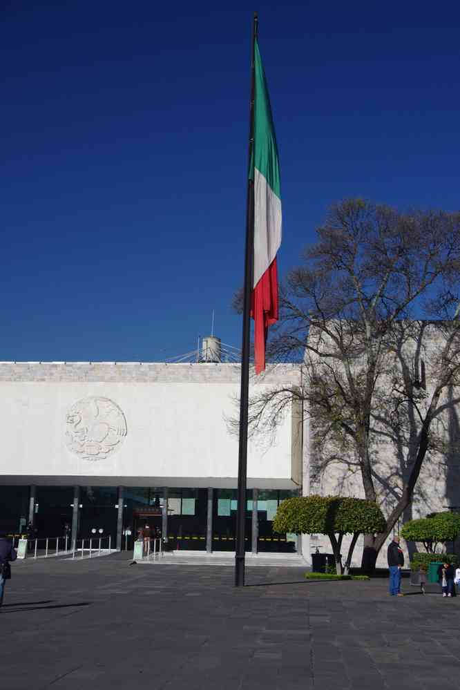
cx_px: 230
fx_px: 1006
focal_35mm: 52
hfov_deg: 25.8
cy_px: 345
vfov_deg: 37.9
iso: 200
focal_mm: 35
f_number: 11
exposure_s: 1/125
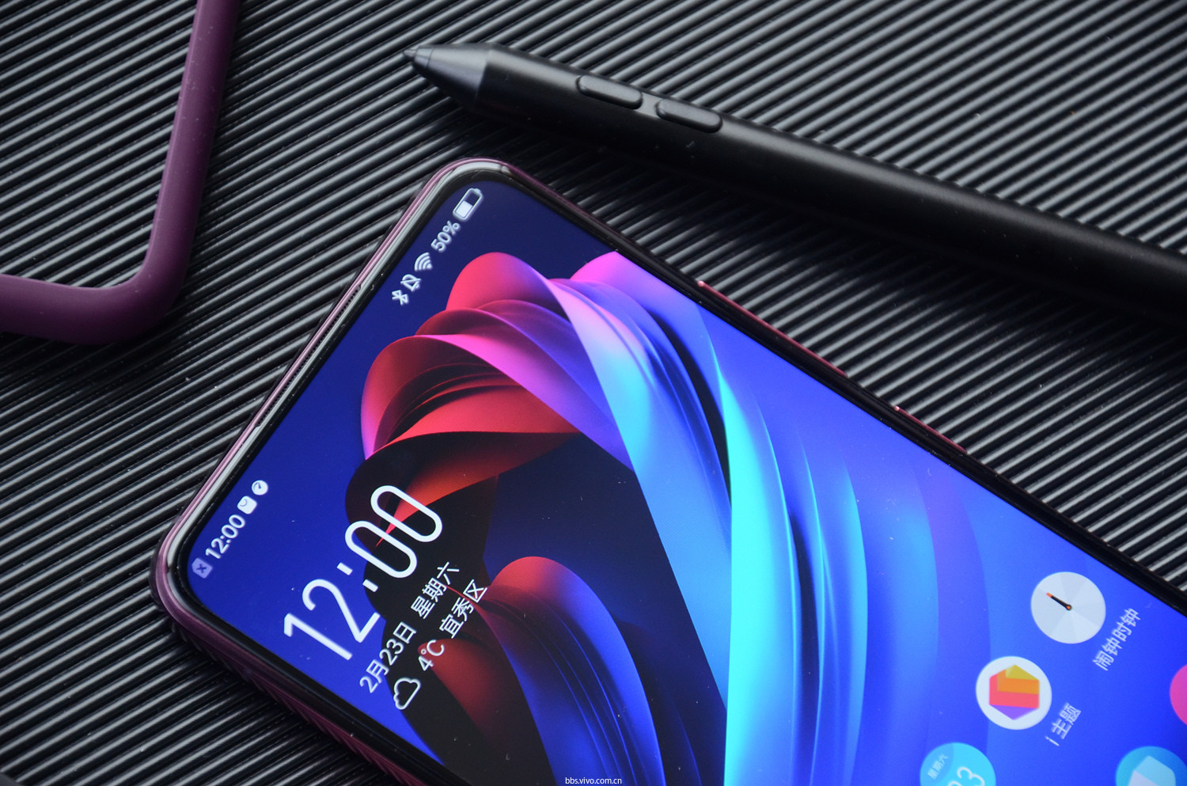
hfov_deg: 13.1
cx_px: 594
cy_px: 393
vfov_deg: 8.7
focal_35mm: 158
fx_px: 5182
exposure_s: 1/125
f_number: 5.6
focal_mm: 105
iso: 800
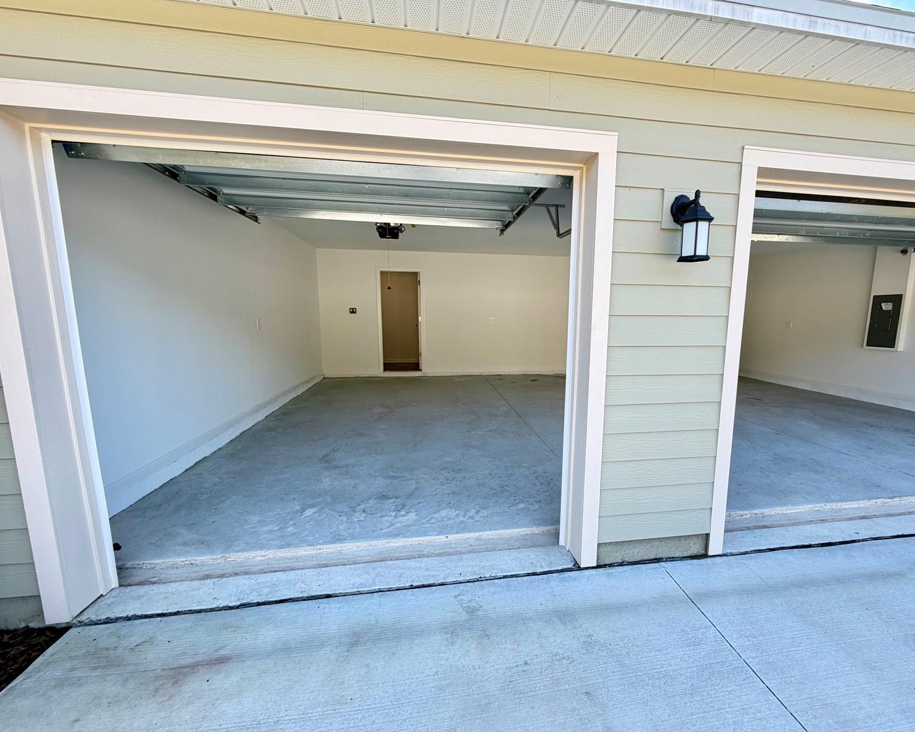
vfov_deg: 84.0
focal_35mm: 15
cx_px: 495
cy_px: 372
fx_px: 406
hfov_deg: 96.6
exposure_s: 1/121
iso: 64
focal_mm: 2.22
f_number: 2.2
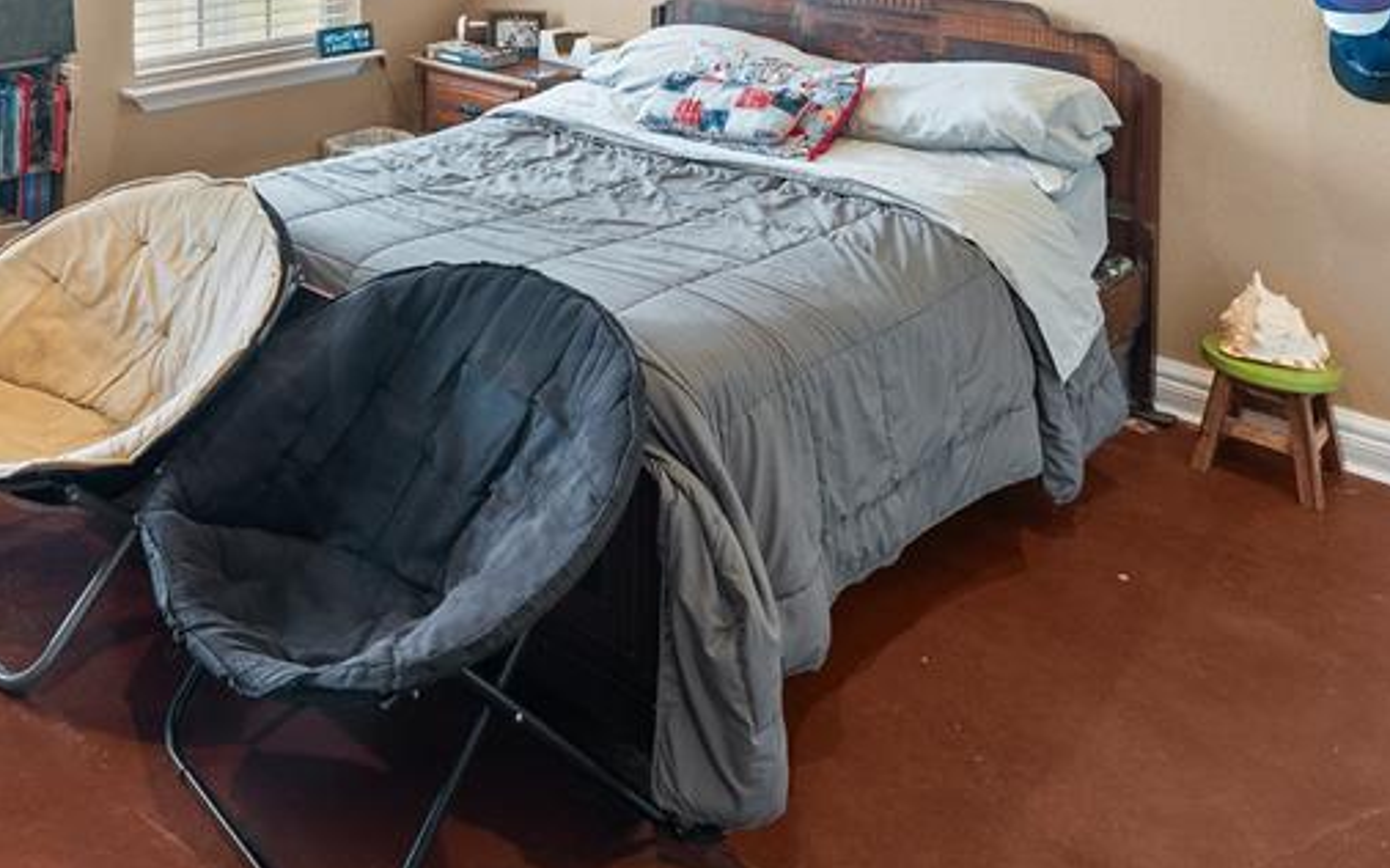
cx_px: 349
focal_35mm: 33
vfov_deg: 34.3
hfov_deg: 55.4
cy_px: -32
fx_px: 1250
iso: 100
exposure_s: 4
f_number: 7.1
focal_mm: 16
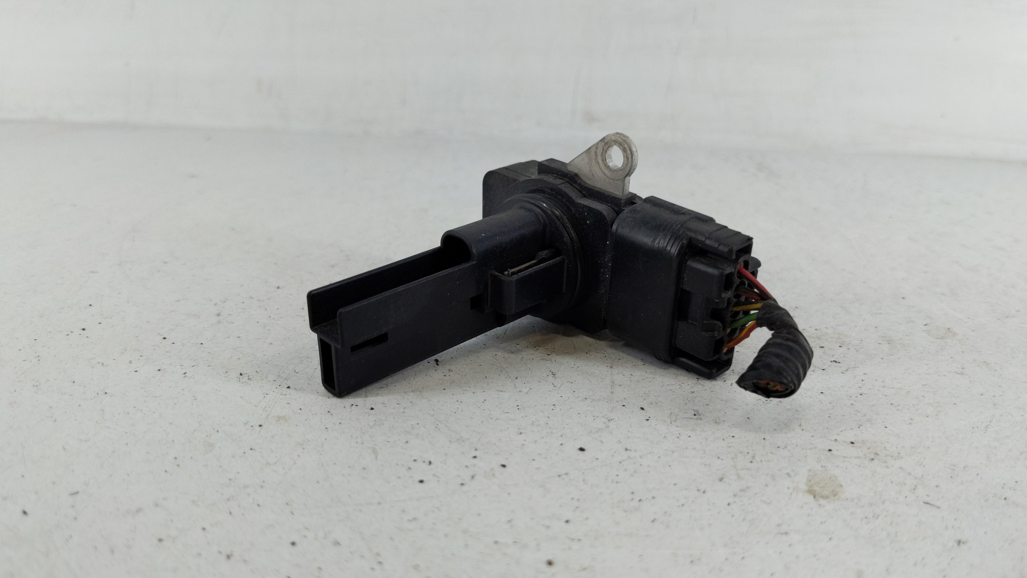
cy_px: 334
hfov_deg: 67.9
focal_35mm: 28
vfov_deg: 41.4
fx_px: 762
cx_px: 511
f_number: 1.73
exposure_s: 1/124
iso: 60
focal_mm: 4.38
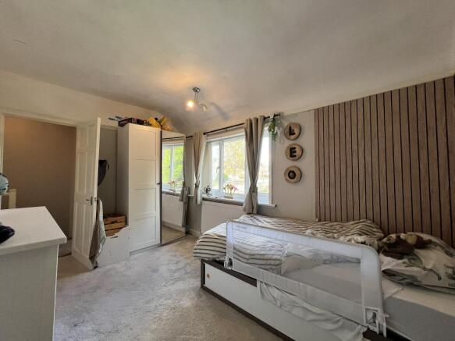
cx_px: 228
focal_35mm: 13
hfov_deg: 106.2
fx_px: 171
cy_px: 170
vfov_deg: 89.9
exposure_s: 1/100
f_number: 1.8
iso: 125
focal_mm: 1.57
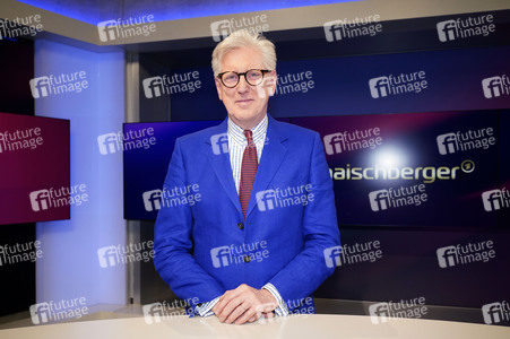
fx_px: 439
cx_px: 255
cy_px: 170
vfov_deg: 42.3
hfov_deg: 60.3
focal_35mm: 31
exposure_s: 1/160
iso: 2000
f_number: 5
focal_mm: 31
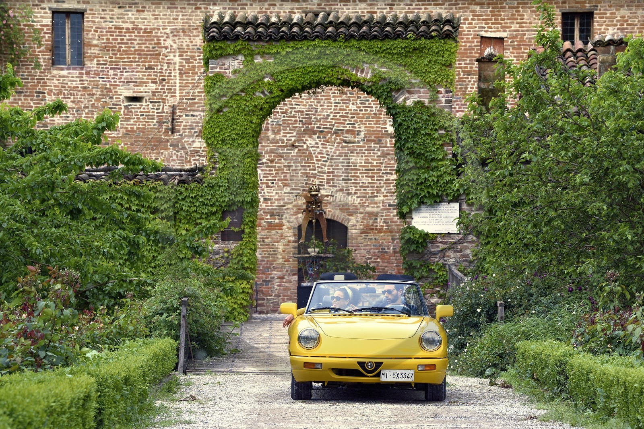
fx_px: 3577
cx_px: 322
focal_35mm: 200
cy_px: 214
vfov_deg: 6.9
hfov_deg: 10.3
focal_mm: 200
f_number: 10
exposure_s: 1/500
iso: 400
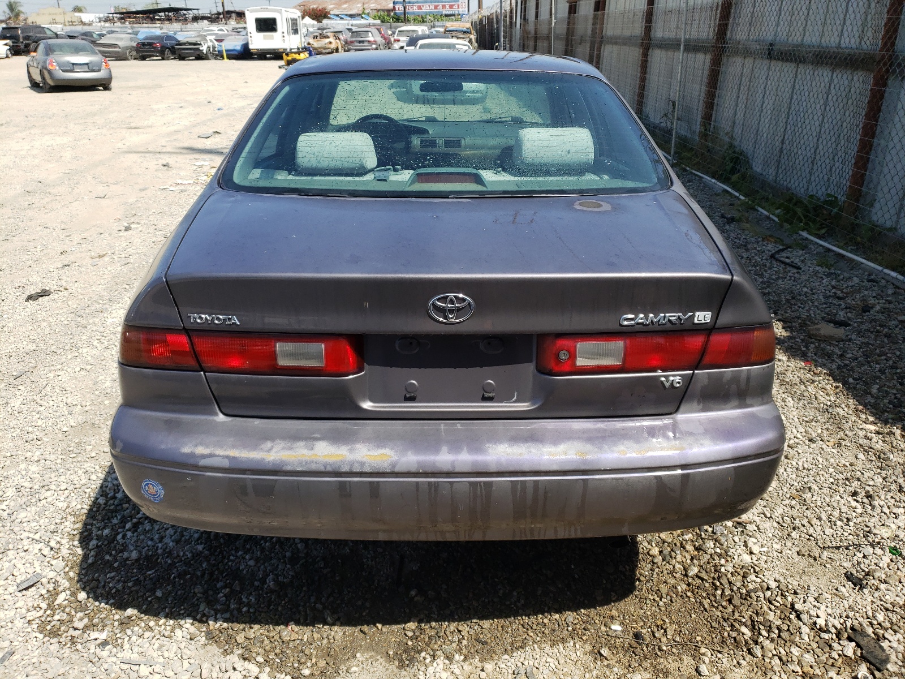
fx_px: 680
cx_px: 452
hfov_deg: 67.3
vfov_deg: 53.1
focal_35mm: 26
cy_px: 340
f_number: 1.5
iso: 50
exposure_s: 1/2000
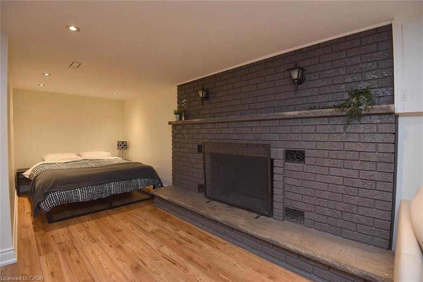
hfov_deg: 96.7
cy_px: 141
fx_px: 188
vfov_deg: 73.8
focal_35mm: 16
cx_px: 212
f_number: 6.3
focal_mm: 16
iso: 500
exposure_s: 1/60
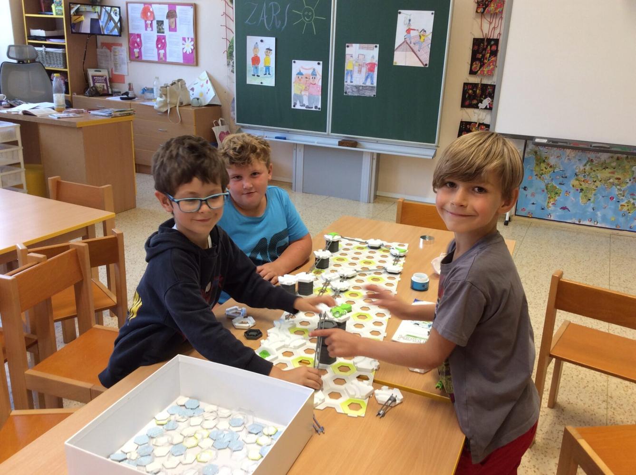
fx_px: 587
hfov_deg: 56.9
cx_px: 318
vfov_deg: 44.0
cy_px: 238
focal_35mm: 32
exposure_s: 1/25
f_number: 2.4
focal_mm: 3.3
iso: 32
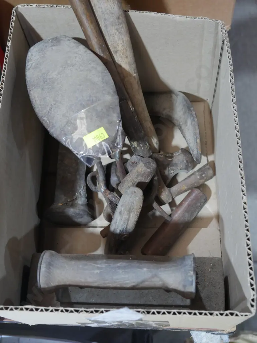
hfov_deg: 36.0
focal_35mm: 40
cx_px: 128
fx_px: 396
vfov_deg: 46.8
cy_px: 172
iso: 1250
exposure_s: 1/60
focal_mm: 20
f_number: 4.5
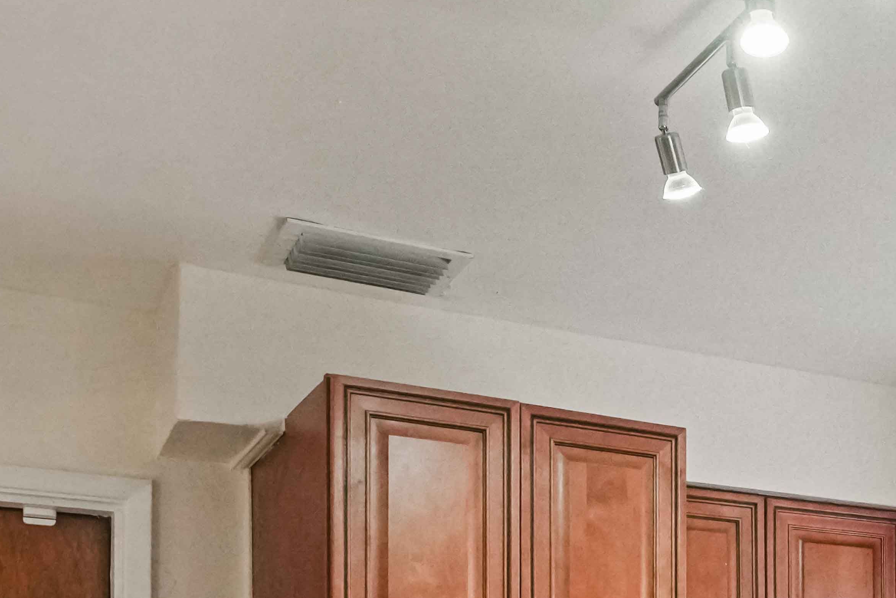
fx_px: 1618
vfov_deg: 18.9
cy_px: 842
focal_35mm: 65
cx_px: 1020
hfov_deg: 27.8
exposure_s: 1/30
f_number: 5.6
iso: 2500
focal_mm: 16
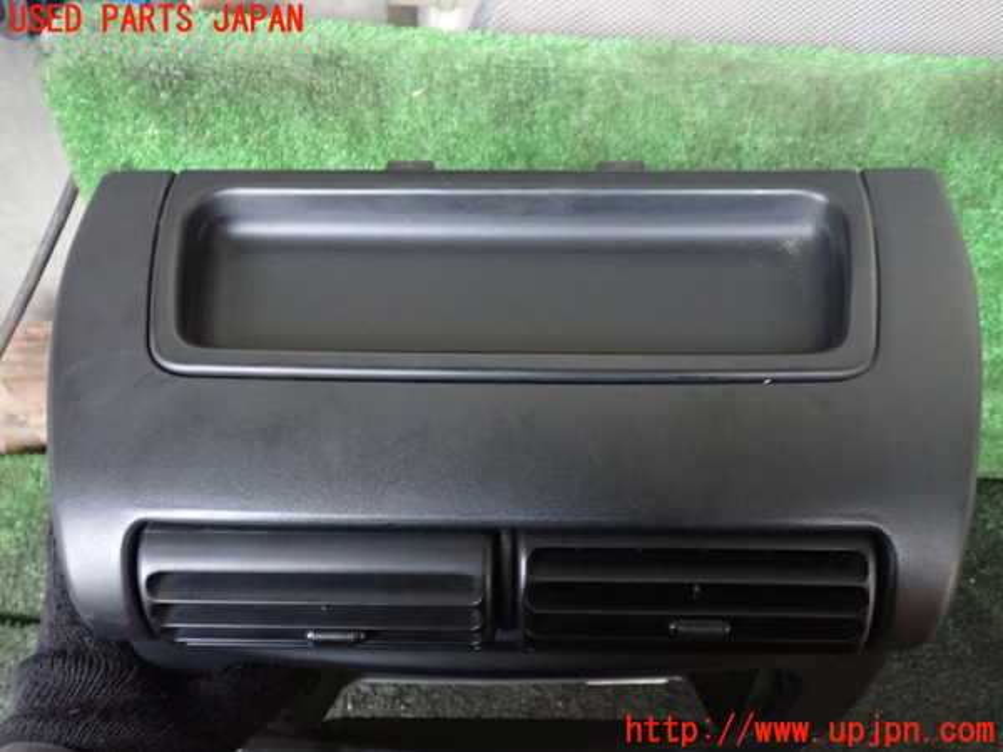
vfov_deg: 46.8
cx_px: 502
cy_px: 376
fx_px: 869
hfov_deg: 60.0
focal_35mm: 30
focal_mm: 5.4
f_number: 2.3
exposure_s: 1/20
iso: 800
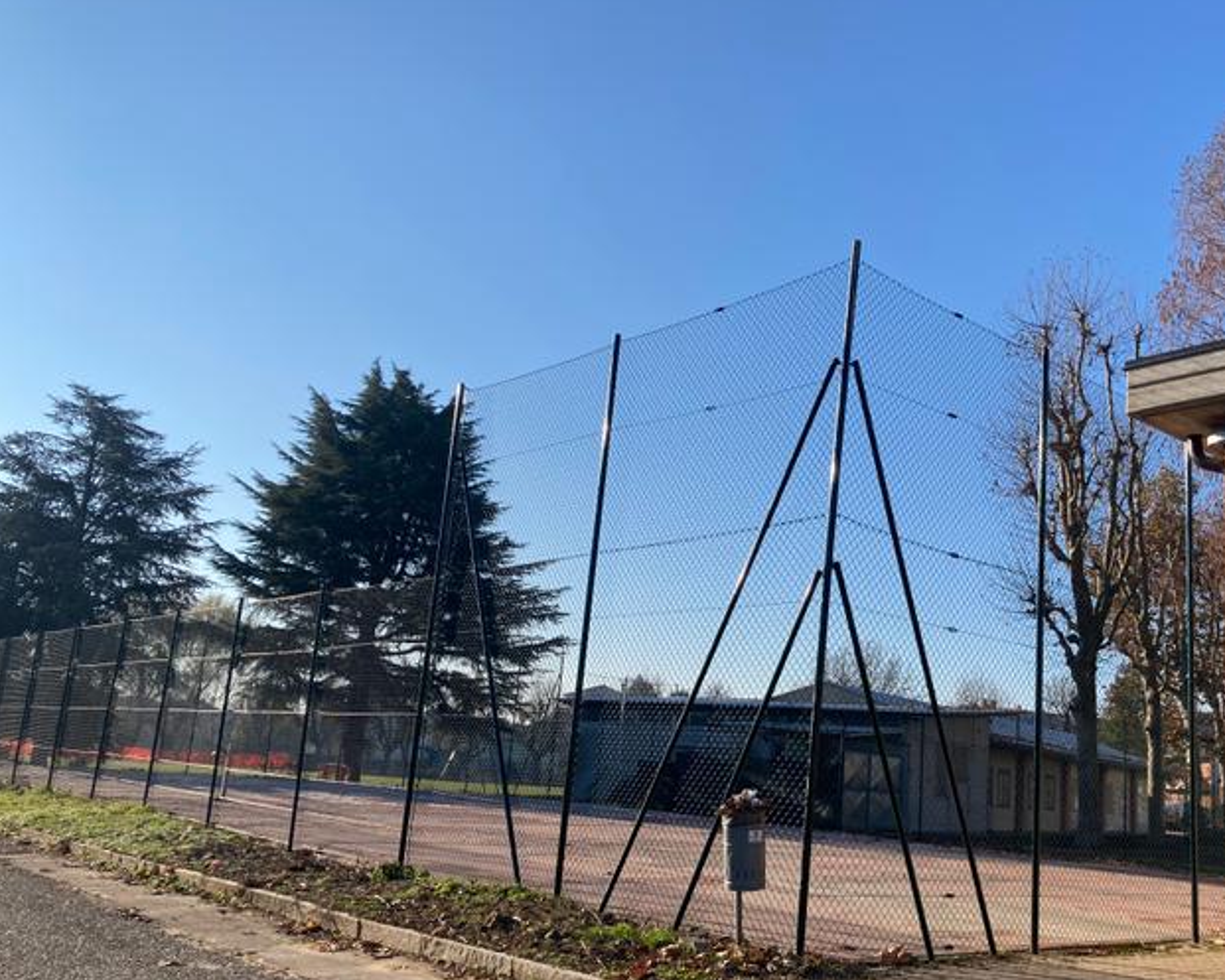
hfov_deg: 53.8
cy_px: 531
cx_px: 732
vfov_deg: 44.5
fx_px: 1197
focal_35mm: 33
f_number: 1.8
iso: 20
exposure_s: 1/1946
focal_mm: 3.99
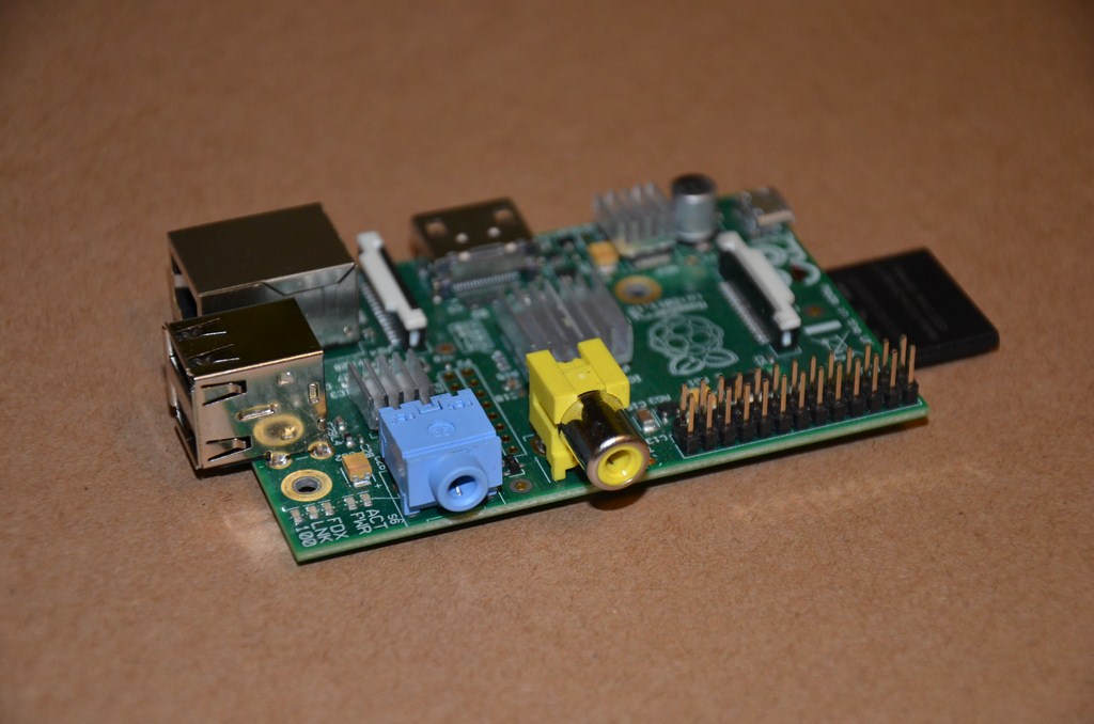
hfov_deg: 17.1
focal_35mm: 120
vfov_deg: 11.4
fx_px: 3639
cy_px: 362
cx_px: 547
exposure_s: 1/60
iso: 800
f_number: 5.3
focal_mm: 80
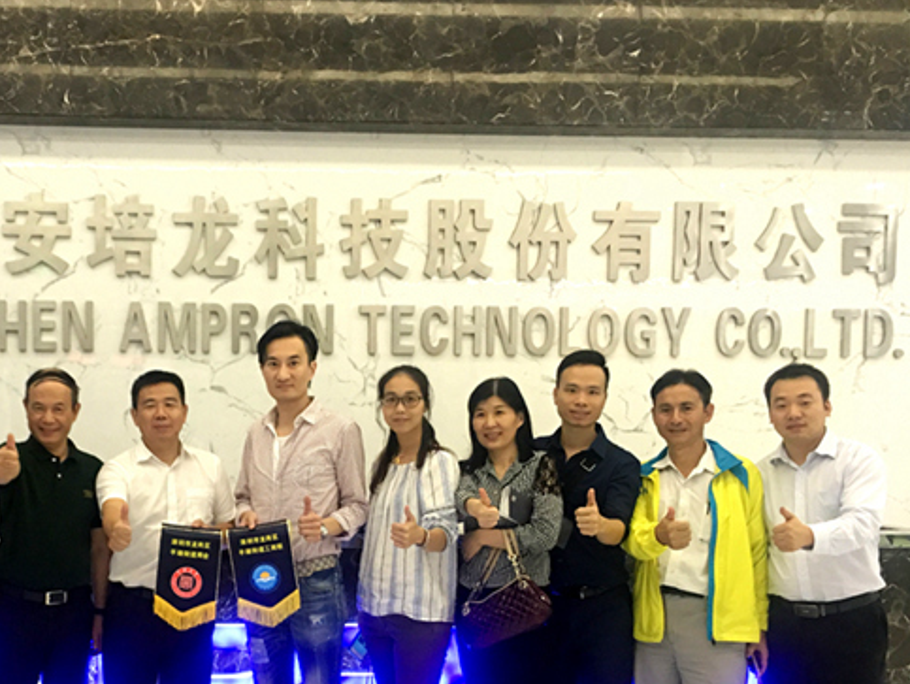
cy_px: 528
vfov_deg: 29.7
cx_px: 237
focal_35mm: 48
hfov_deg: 38.7
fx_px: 1263
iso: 80
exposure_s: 1/17
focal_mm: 4.15
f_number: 2.2
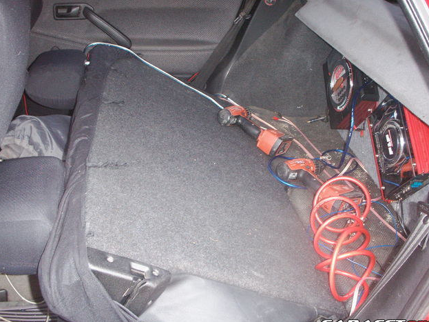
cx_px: 218
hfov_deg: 49.0
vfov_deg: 37.7
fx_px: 471
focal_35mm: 38
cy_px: 165
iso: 160
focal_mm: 7.7
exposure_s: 1/40
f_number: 3.5
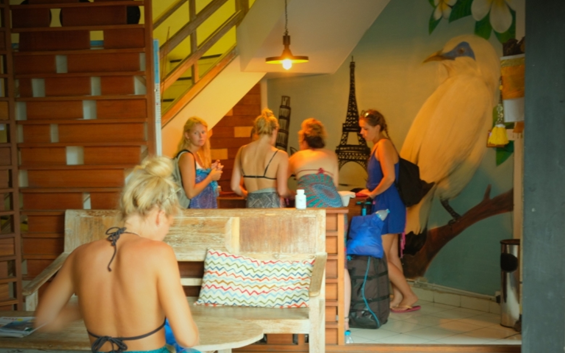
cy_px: 213
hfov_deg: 36.9
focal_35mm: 55
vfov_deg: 23.5
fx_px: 847
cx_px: 296
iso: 800
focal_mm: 27
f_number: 2.8
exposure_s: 1/7
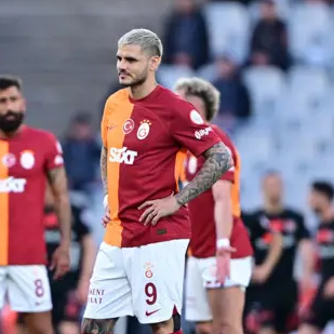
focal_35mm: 1451
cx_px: 57
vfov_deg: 1.2
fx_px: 15840
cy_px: 169
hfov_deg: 1.2
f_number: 2.8
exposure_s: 1/1250
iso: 1000
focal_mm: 400
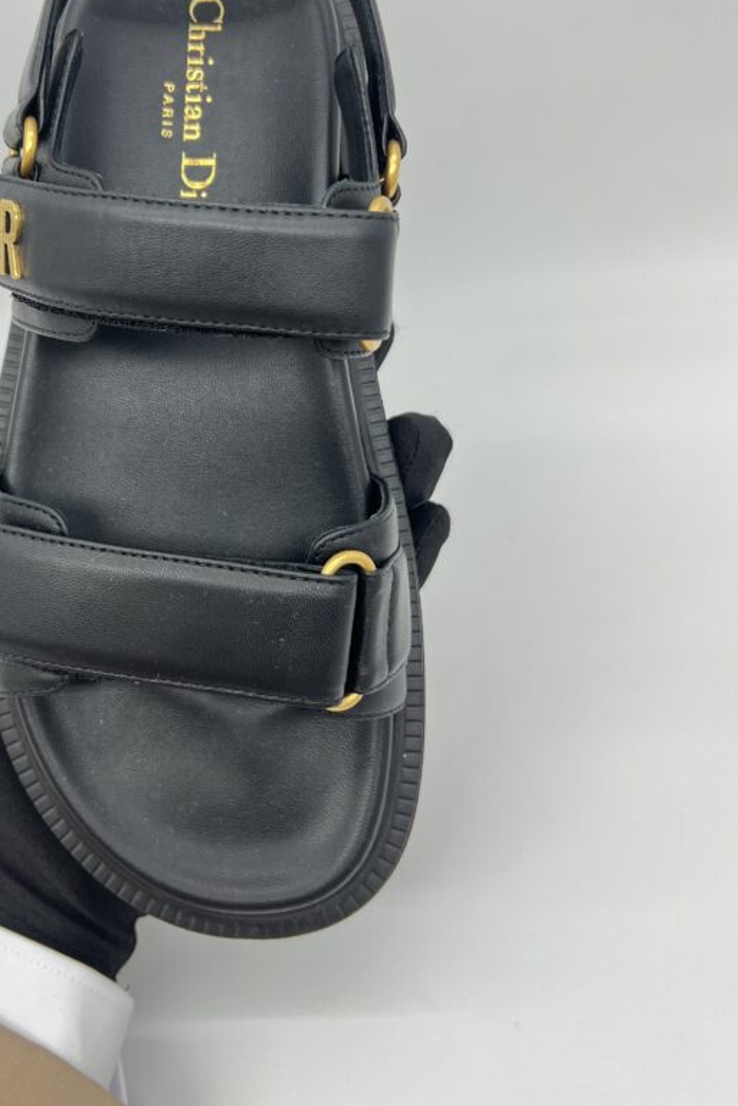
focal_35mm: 36
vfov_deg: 52.6
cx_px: 217
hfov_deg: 36.3
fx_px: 1106
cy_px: 419
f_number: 1.5
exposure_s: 1/100
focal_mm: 5.7
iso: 50
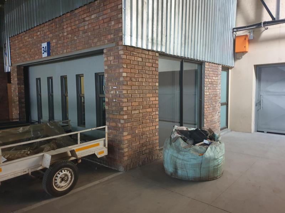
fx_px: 214
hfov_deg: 67.3
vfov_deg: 53.1
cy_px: 106
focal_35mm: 26
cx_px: 142
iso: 400
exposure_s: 1/10
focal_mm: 4.3
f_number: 1.5
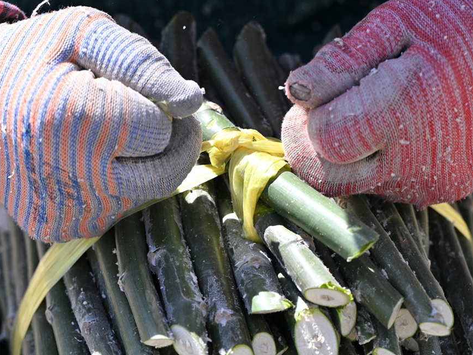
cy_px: 311
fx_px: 3964
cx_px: 236
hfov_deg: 6.8
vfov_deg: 5.1
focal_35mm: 290
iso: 400
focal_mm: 200
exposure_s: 1/1250
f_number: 5.6
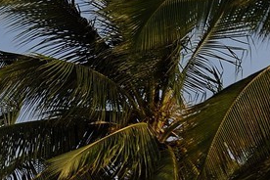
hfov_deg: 6.8
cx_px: 752
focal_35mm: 278
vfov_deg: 4.8
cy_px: 454
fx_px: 2085
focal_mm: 48
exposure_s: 1/1600
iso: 400
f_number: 5.6
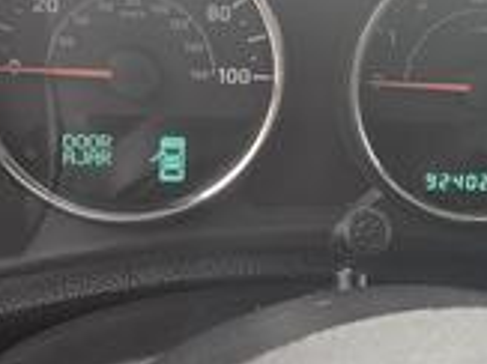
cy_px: 146
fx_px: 998
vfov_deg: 20.7
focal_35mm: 71
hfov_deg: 27.0
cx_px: 367
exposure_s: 1/120
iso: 160
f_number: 1.8
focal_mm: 5.4
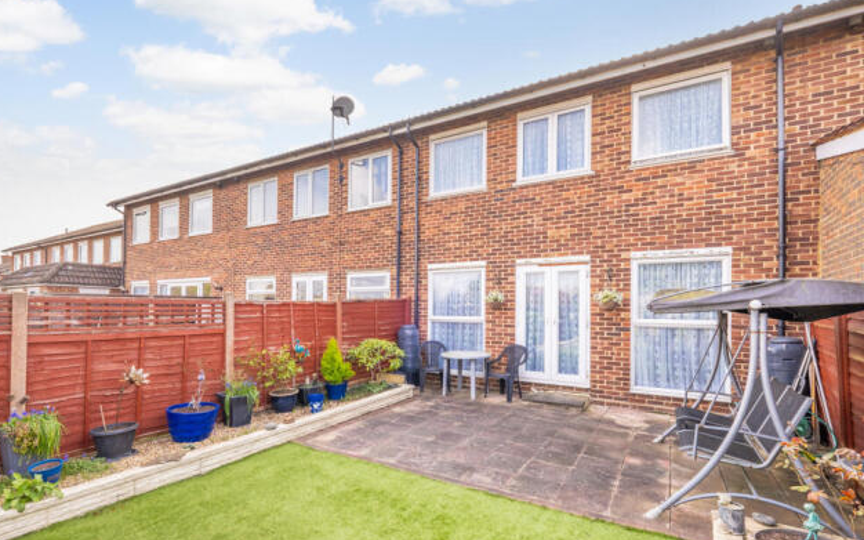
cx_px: 422
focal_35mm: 16
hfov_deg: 97.8
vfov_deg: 71.1
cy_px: 295
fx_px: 377
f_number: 8
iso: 320
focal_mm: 10
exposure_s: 1/105
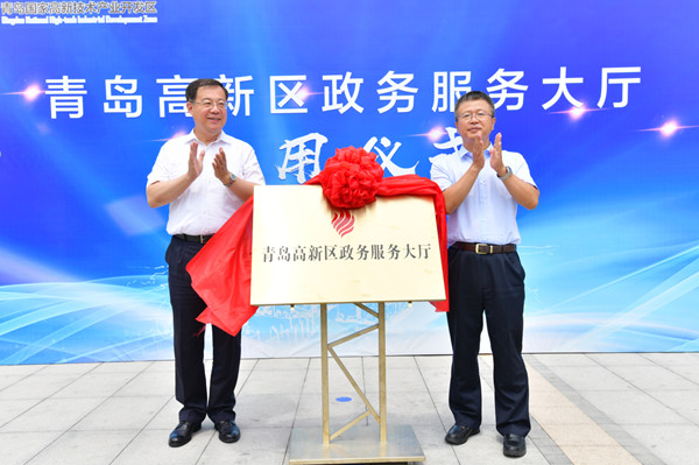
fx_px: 621
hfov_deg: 58.7
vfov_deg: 41.0
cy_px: 233
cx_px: 337
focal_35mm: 32
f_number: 9
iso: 200
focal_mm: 30
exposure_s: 1/320
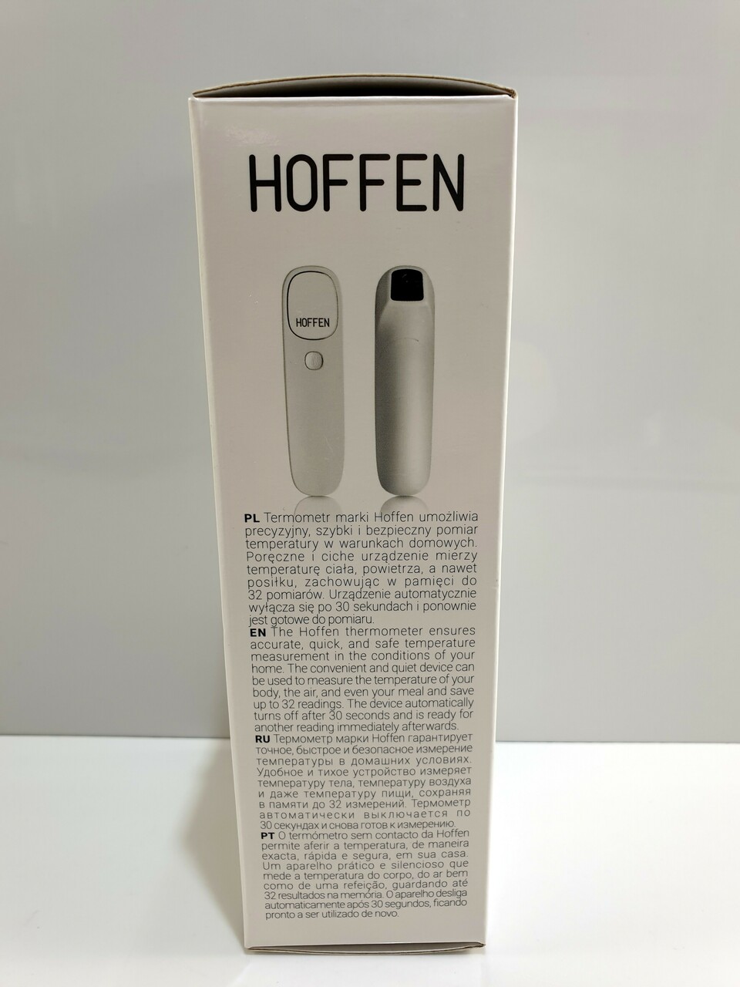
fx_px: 741
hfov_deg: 53.1
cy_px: 494
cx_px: 370
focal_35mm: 26
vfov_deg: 67.3
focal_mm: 4.3
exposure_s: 1/161
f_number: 2.4
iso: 50
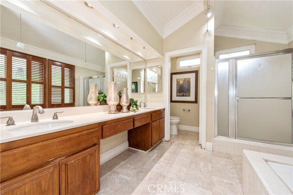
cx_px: 146
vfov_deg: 81.2
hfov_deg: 104.2
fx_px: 114
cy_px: 98
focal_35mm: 14
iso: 800
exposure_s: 1/100
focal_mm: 14
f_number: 5
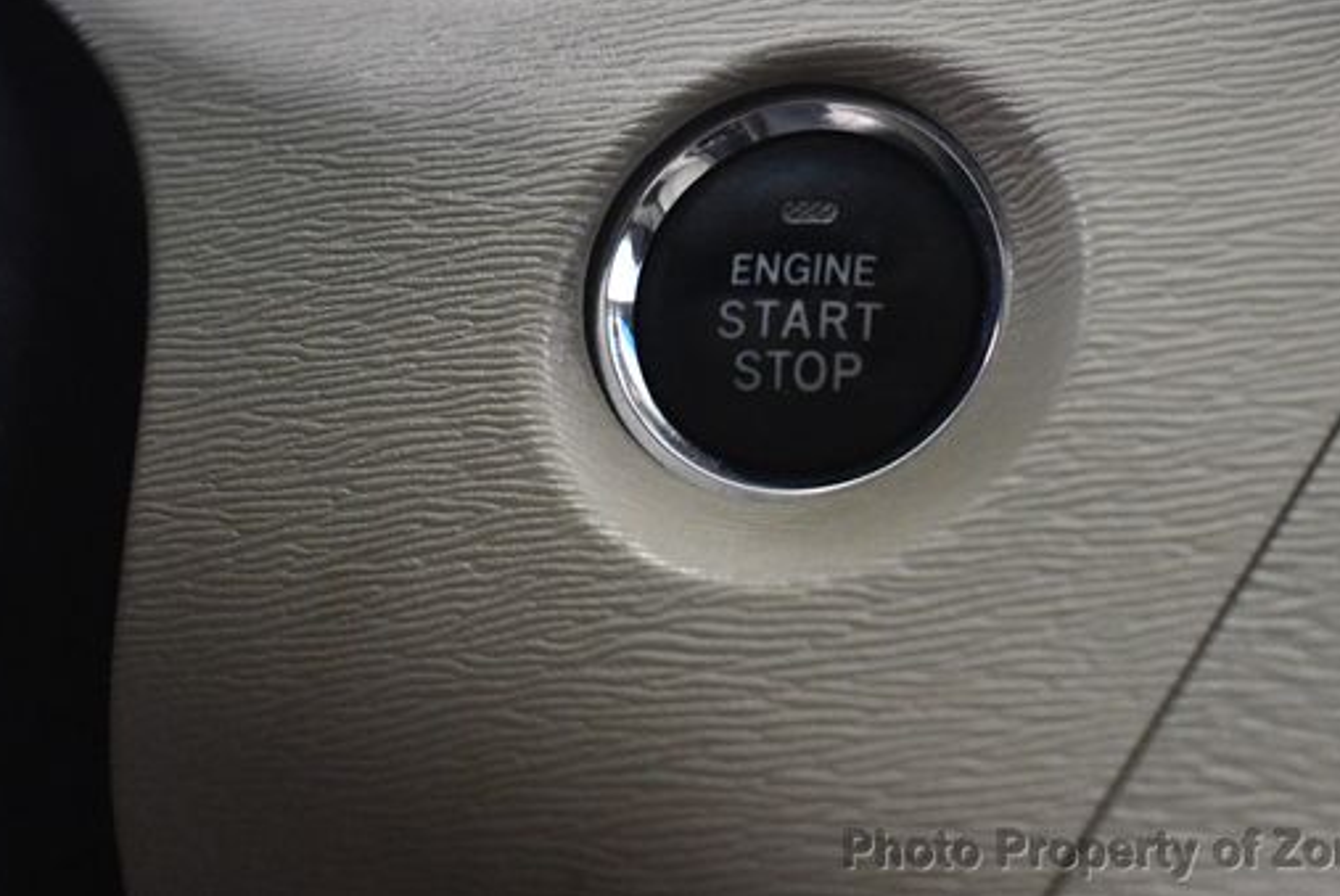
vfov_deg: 14.3
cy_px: 336
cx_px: 811
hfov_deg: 21.2
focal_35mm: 96
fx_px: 3576
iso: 4500
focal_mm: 38
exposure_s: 1/60
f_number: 4.8
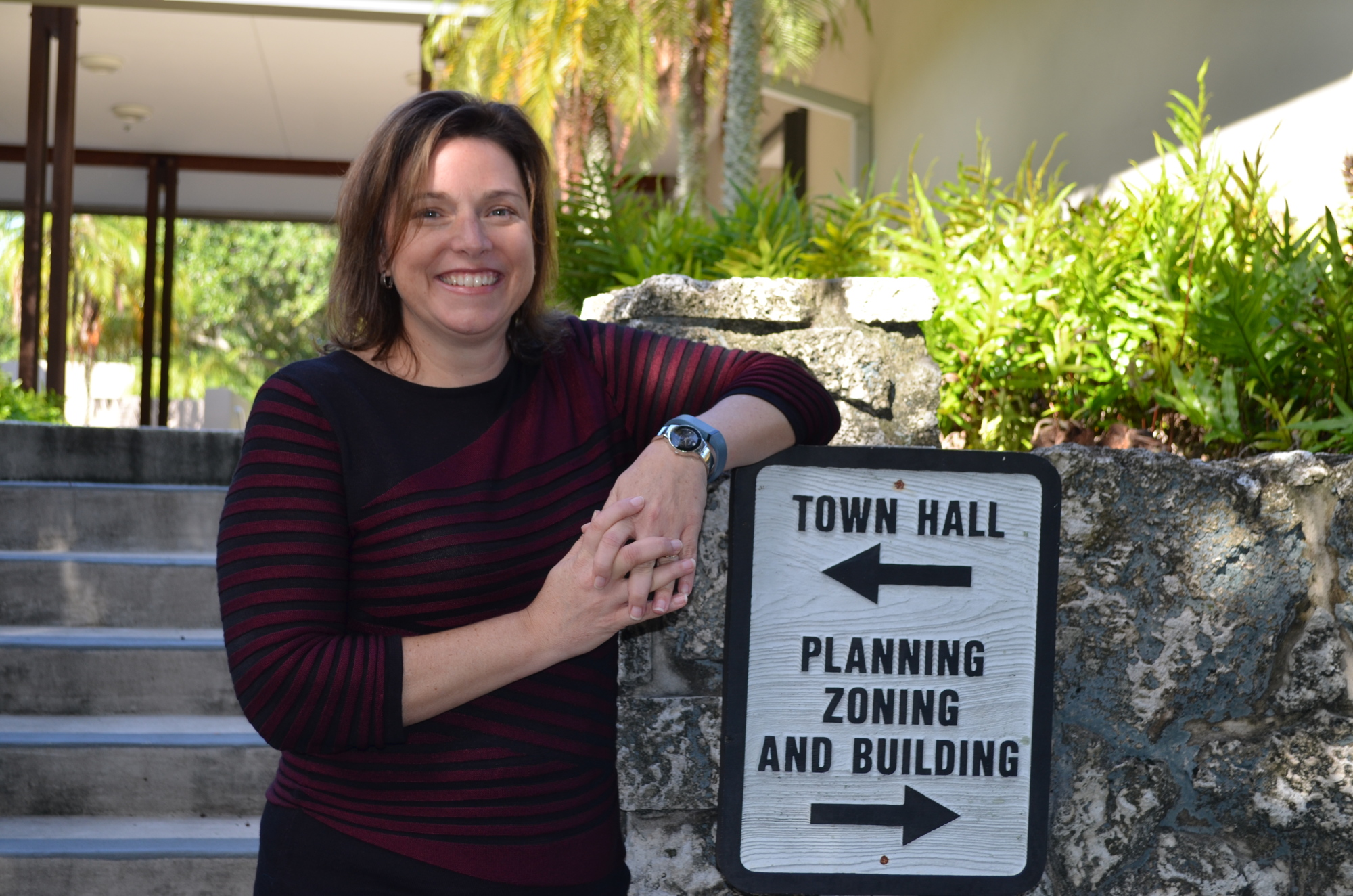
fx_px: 1912
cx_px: 676
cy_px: 448
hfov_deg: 39.0
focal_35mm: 51
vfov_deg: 26.4
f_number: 5
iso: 200
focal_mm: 34
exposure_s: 1/200
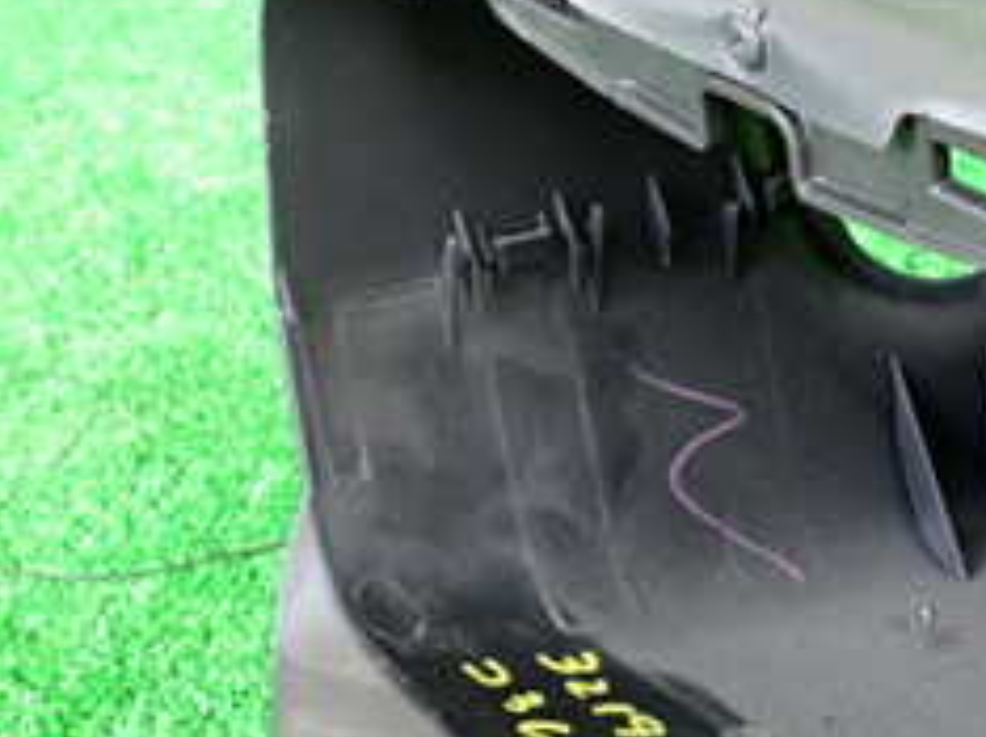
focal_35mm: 77
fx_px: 2191
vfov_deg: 19.0
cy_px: 552
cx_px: 1058
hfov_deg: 23.9
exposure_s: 1/30
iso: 200
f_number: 2.3
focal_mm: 5.4
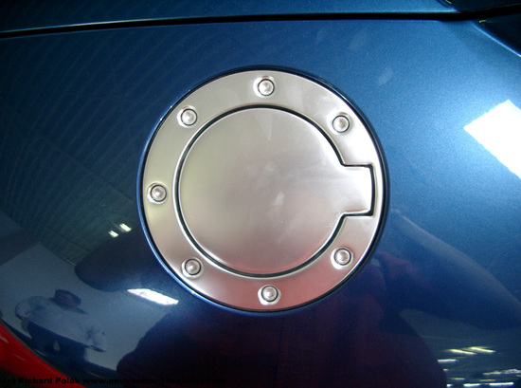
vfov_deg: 38.5
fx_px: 555
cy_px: 194
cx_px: 260
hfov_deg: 50.3
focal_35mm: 37
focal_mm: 7.6
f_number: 2.6
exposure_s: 1/40
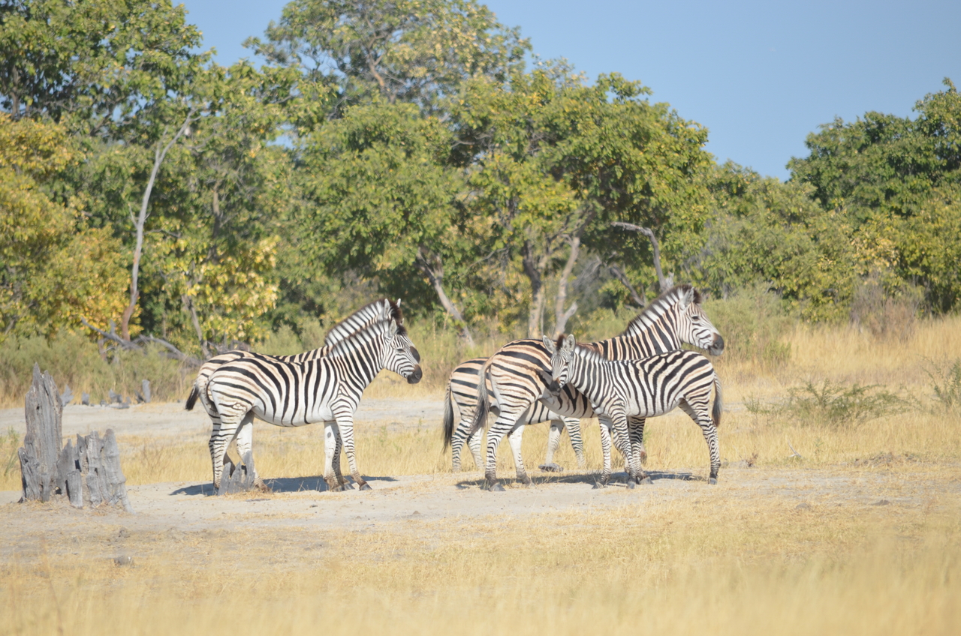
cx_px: 480
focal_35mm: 450
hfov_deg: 4.6
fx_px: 11989
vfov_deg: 3.0
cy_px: 318
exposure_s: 1/640
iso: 200
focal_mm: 300
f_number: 6.3
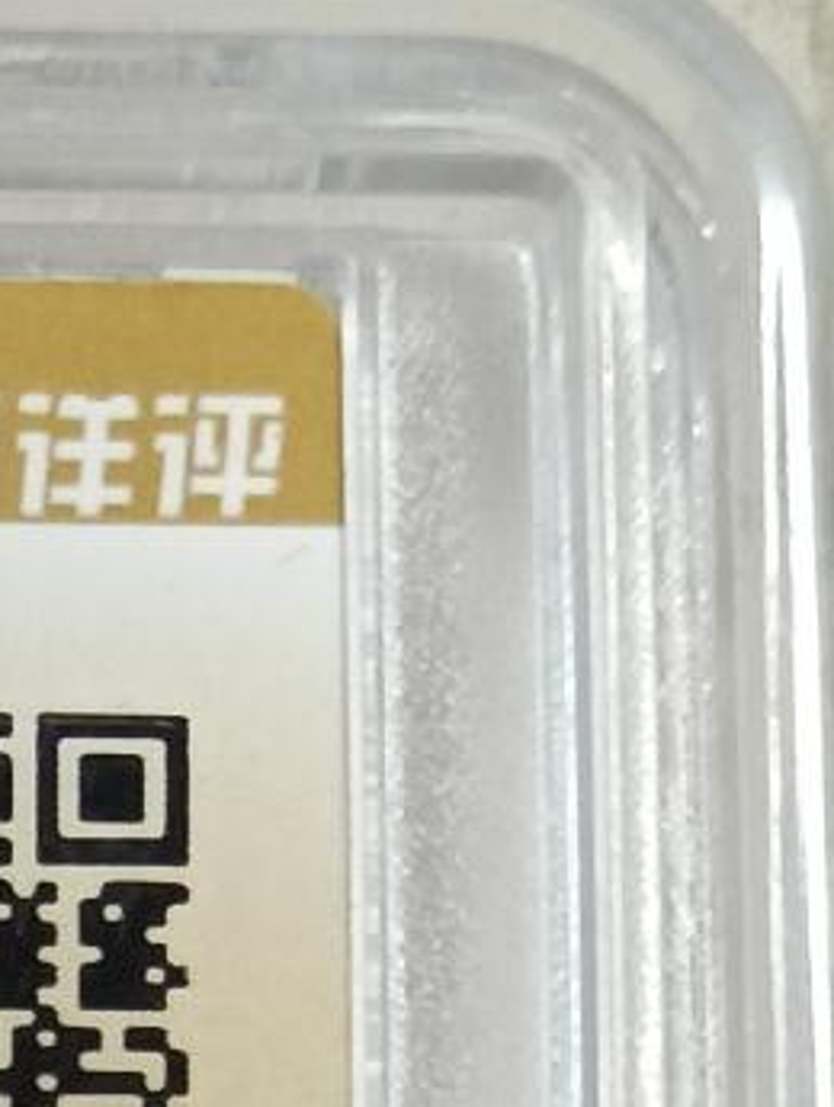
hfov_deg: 8.1
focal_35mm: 172
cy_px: 2512
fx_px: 5508
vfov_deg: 10.2
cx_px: -1067
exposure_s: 1/33.3
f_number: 1.8
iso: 160
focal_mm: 3.98
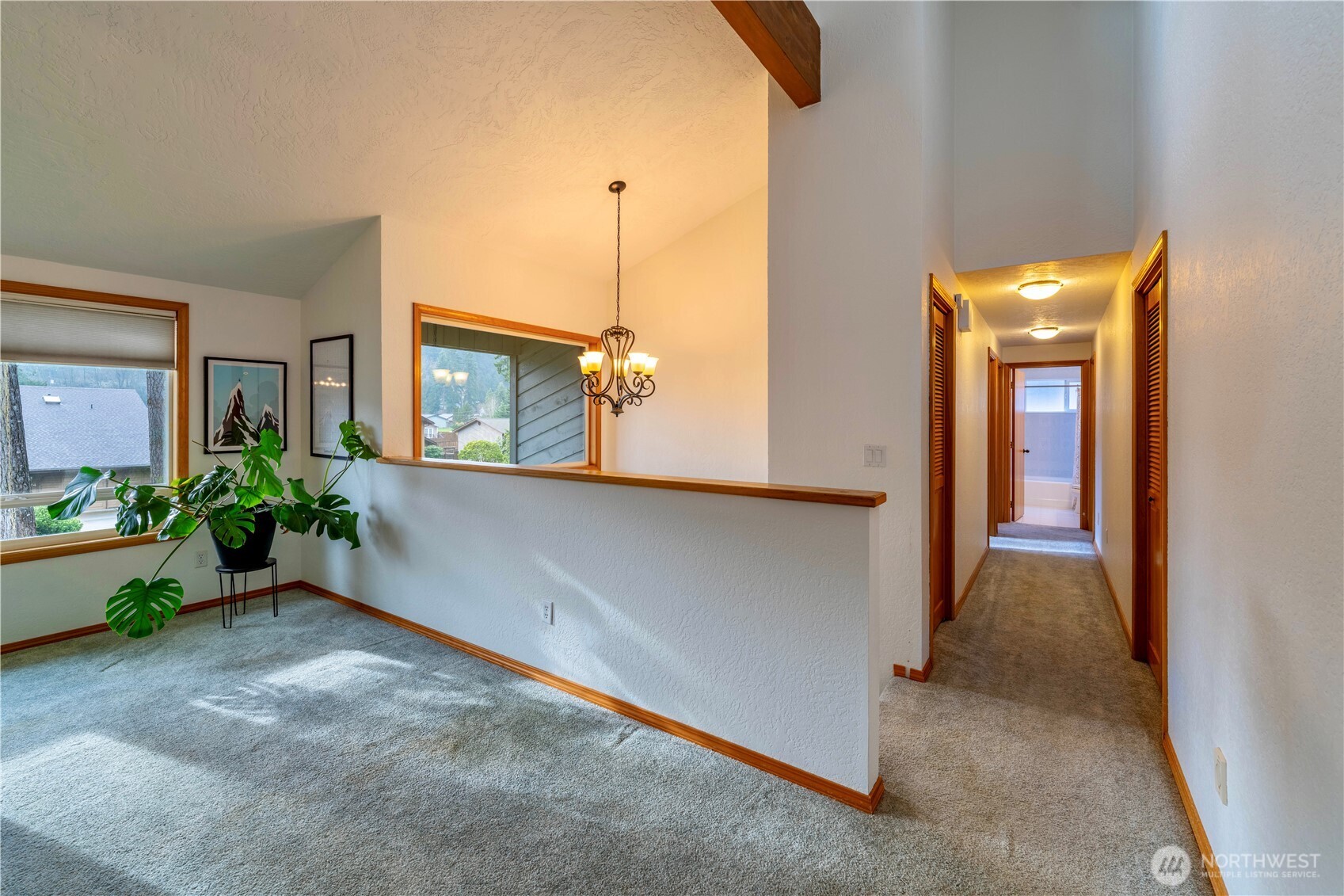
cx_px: 672
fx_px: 523
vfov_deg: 81.2
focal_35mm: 14
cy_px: 448
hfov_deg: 104.3
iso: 320
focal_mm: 14
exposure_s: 1/60
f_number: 8
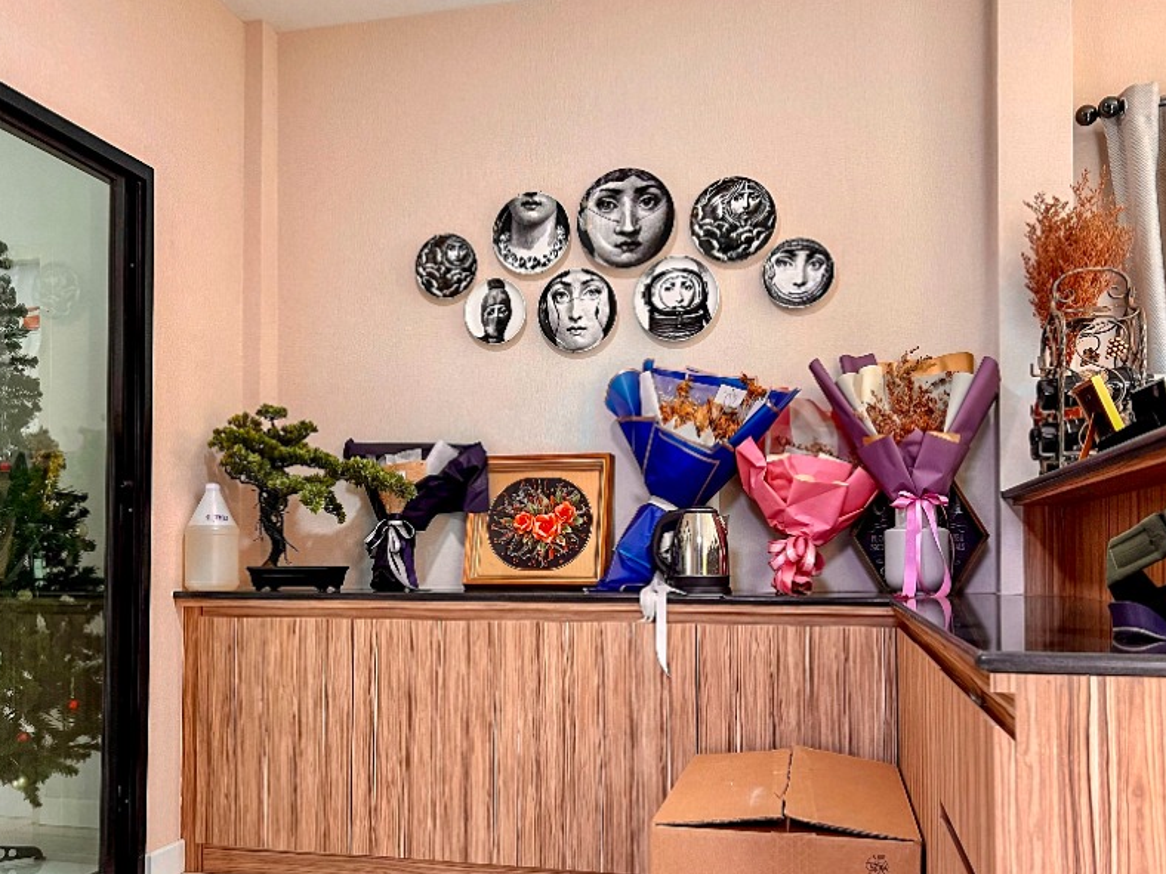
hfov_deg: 55.3
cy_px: 529
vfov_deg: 42.7
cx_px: 550
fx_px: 1112
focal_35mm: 33
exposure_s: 1/92
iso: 125
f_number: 1.5
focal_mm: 5.7
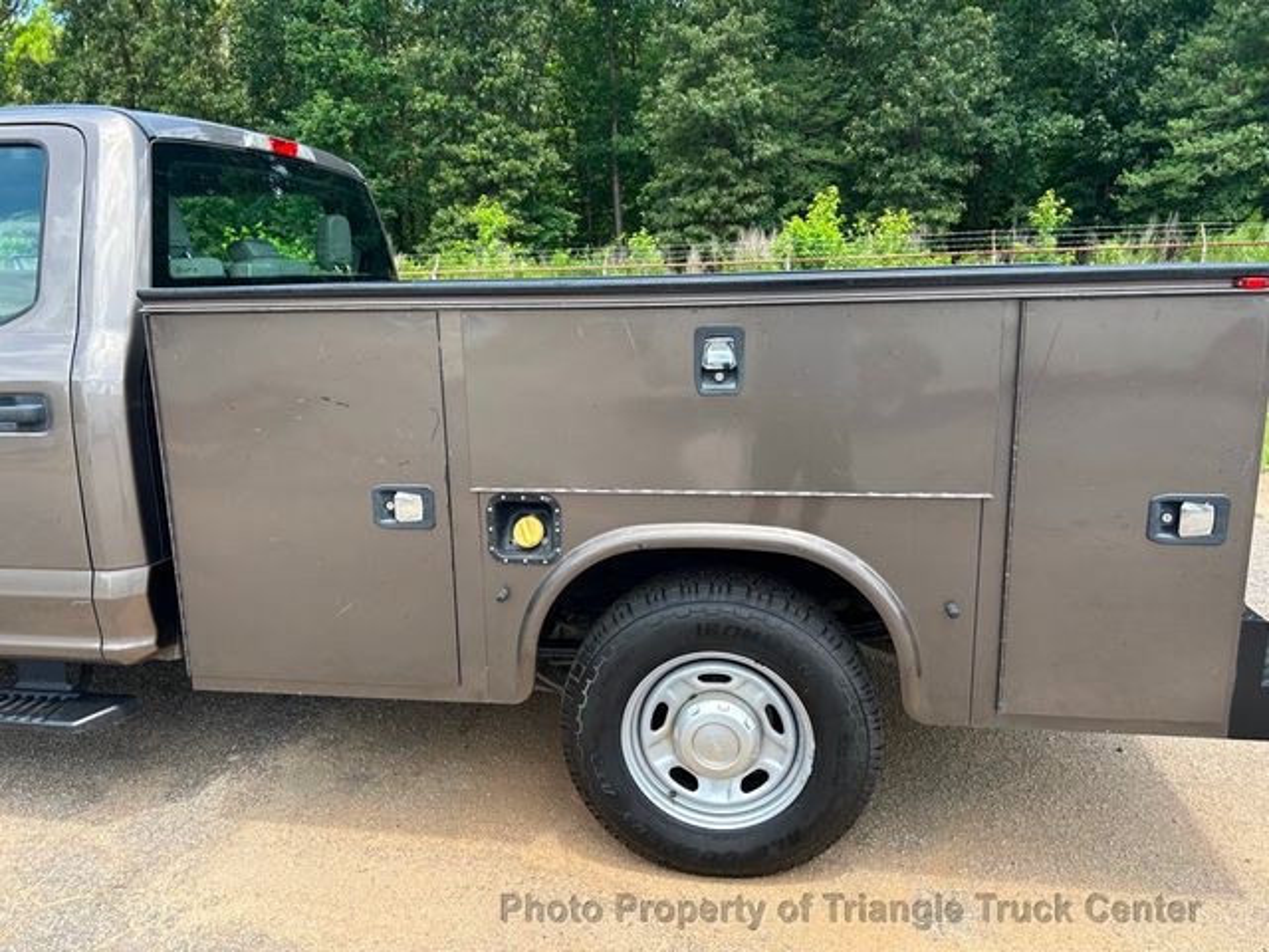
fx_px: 953
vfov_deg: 53.1
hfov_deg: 67.3
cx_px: 634
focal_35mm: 26
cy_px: 476
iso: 50
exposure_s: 1/786
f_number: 1.5
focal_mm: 5.7
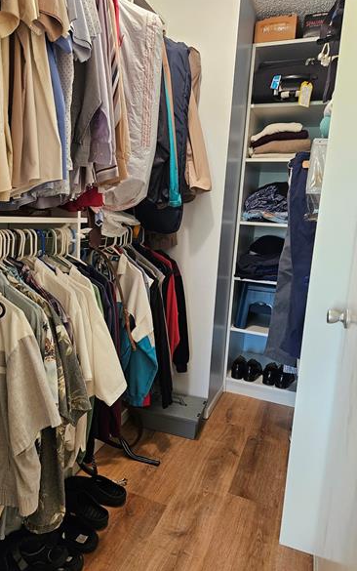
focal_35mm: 25
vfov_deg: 72.5
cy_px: 288
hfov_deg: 49.2
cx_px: 155
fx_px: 389
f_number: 1.8
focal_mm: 5.4
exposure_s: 1/120
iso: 640
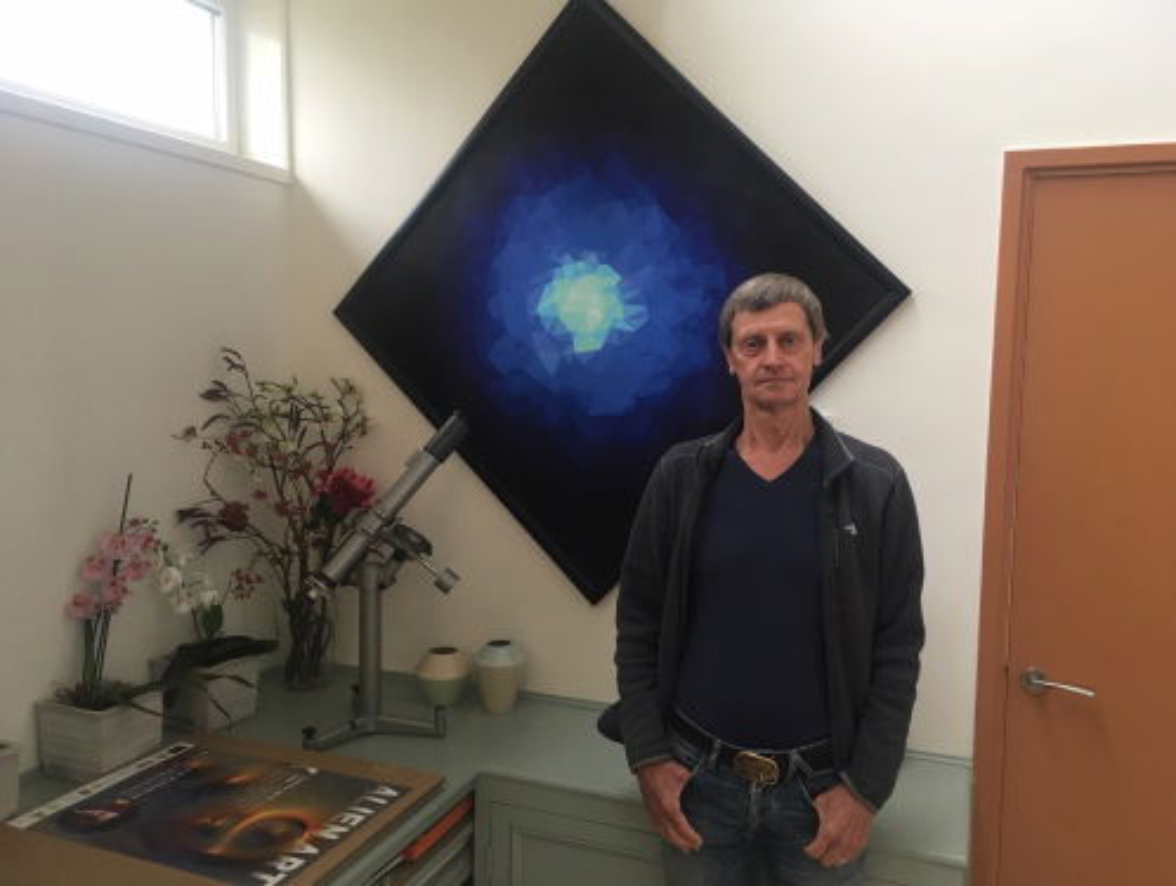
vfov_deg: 48.3
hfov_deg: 61.6
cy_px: 443
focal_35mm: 29
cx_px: 588
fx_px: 987
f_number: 2.2
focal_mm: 4.15
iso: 125
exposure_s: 1/33
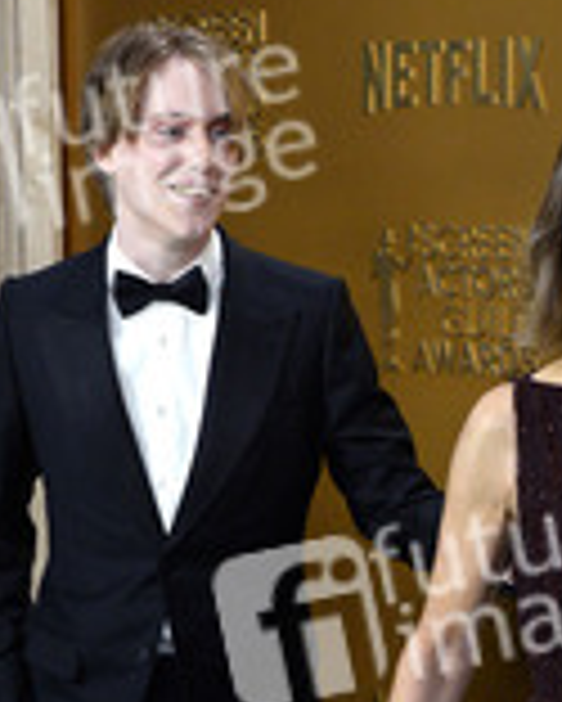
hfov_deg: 9.1
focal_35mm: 168
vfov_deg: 11.3
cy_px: 828
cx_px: 578
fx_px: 3490
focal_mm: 70
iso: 2500
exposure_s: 1/250
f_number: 6.3
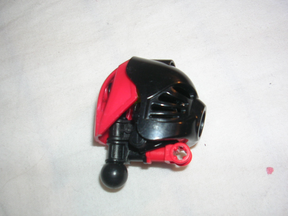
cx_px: 156
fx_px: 349
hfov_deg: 44.8
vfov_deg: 34.3
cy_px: 118
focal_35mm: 42
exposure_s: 1/60.1
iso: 50
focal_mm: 5.8
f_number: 2.8
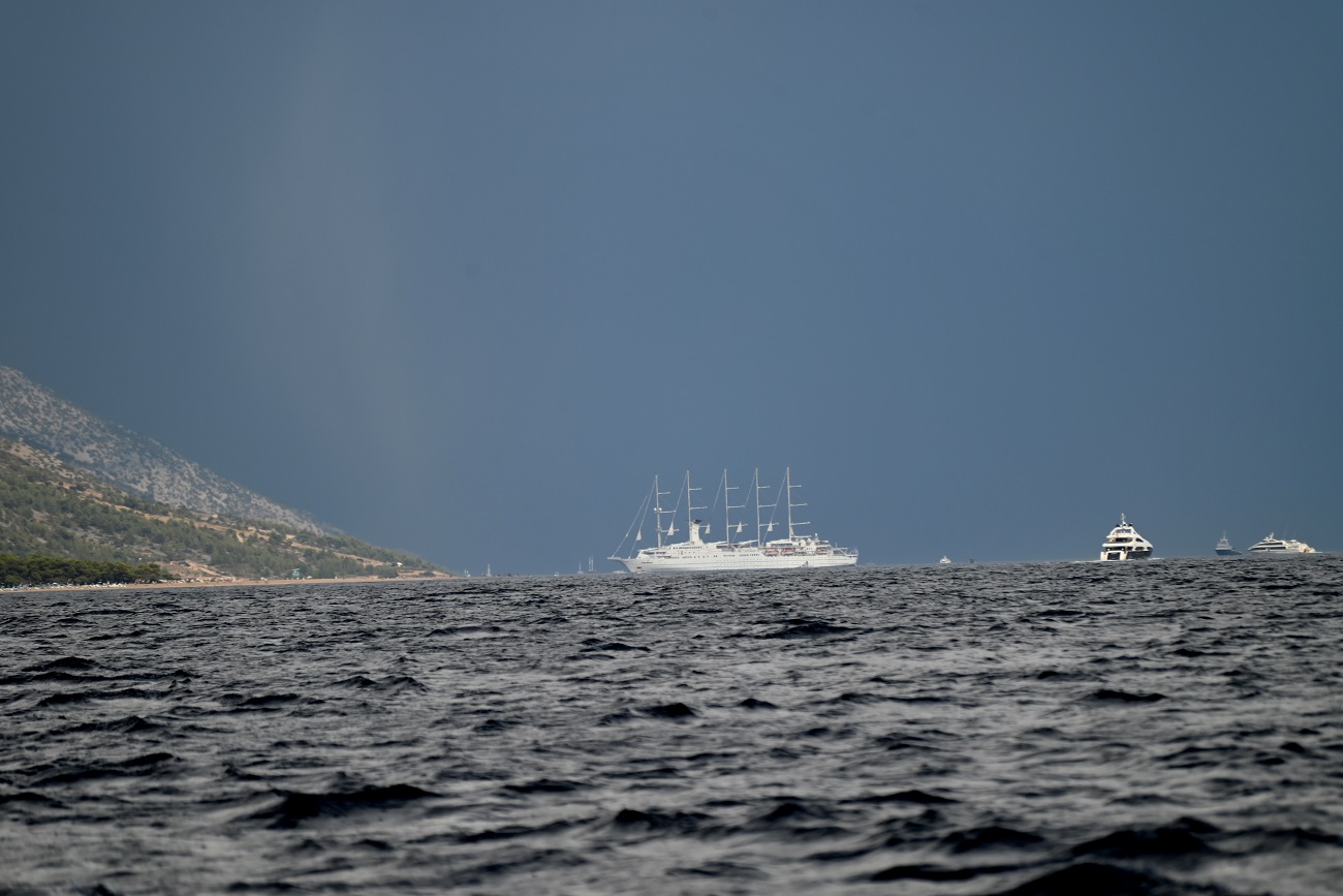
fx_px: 11192
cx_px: 672
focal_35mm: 300
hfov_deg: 6.9
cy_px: 448
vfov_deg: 4.6
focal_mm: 300
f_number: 5.6
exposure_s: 1/1000
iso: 125
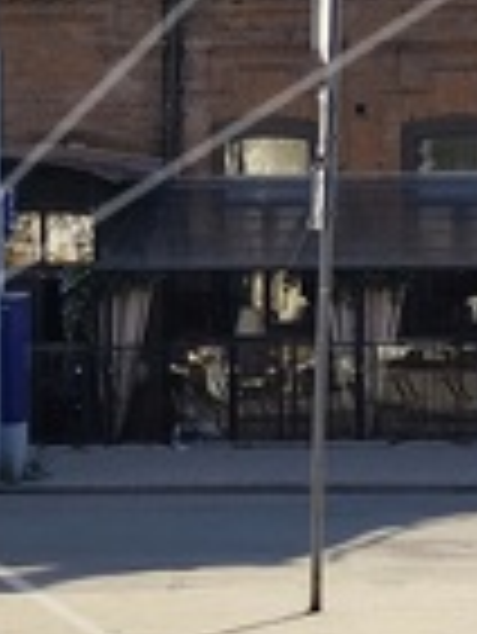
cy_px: -126
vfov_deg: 10.0
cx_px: 160
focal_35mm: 194
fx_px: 3559
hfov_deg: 7.7
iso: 50
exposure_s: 1/1340
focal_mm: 6.19
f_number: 1.65
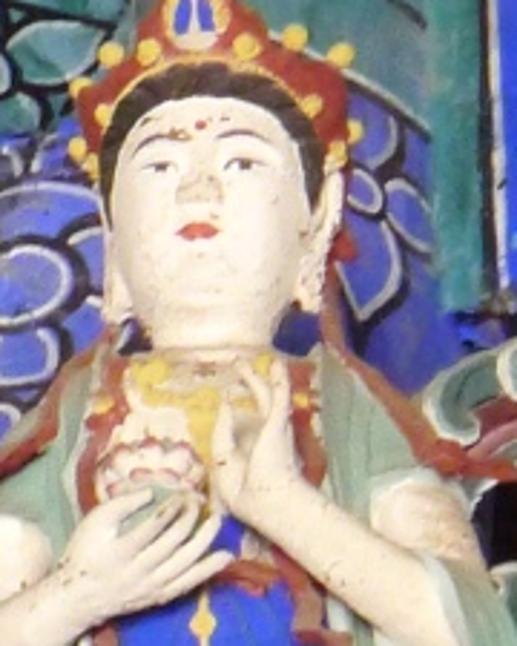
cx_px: 241
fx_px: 11476
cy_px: 963
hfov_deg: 2.6
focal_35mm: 600
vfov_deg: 3.2
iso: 800
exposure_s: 1/40
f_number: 3.3
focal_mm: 19.2
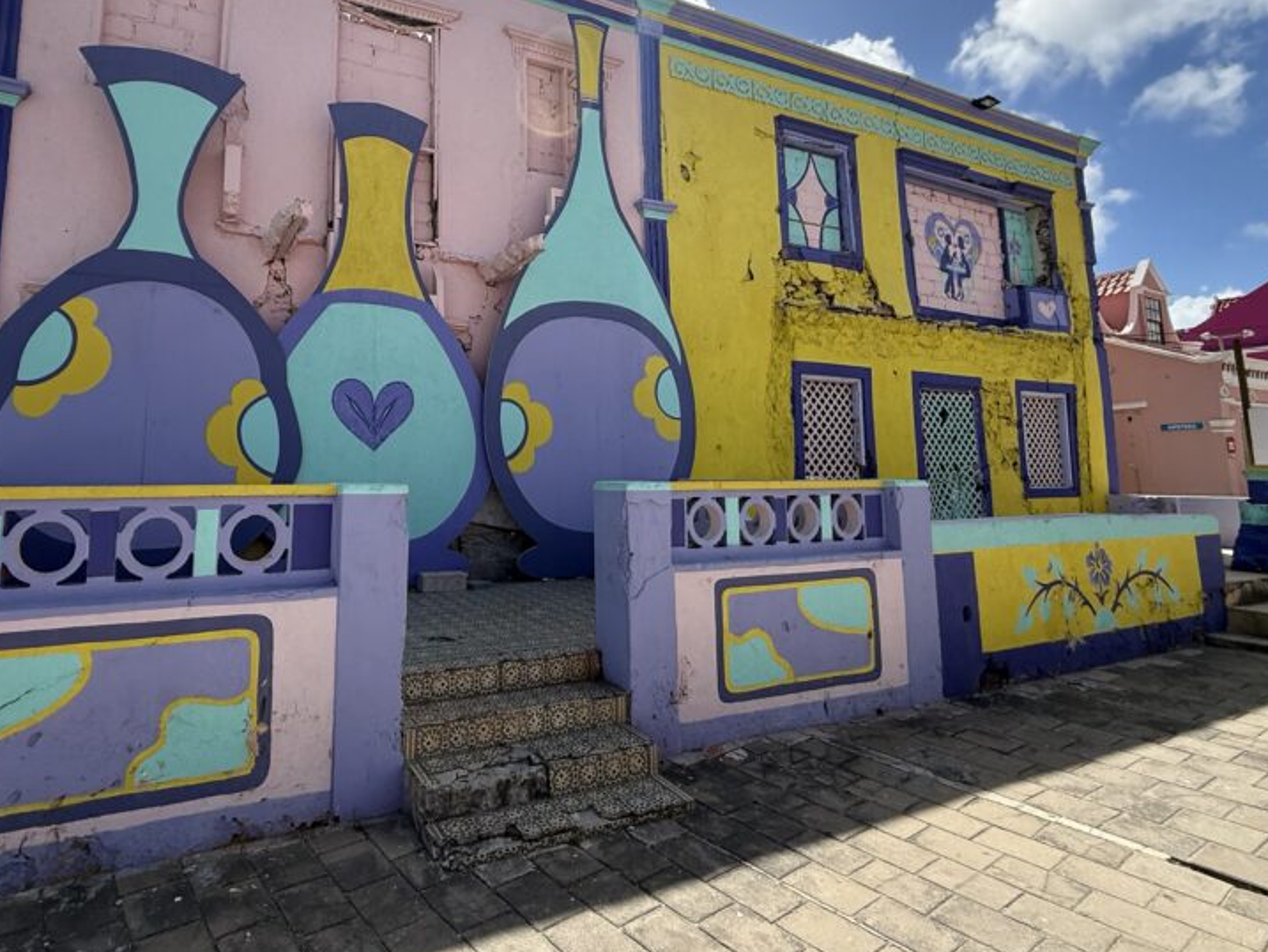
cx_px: 511
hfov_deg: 80.8
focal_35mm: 20
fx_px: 733
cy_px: 379
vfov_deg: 65.3
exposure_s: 1/2320
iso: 64
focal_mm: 2.22
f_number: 2.2
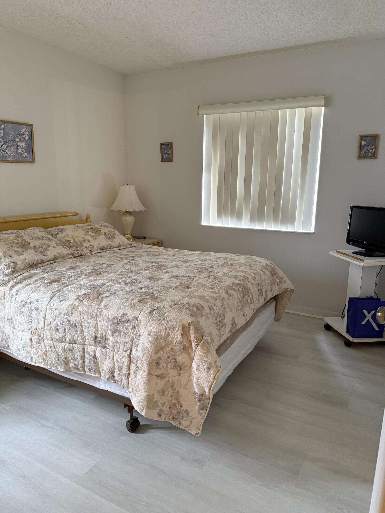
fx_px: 356
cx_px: 192
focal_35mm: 24
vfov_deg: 71.6
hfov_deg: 56.8
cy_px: 256
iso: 320
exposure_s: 1/60
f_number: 1.78
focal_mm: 6.76
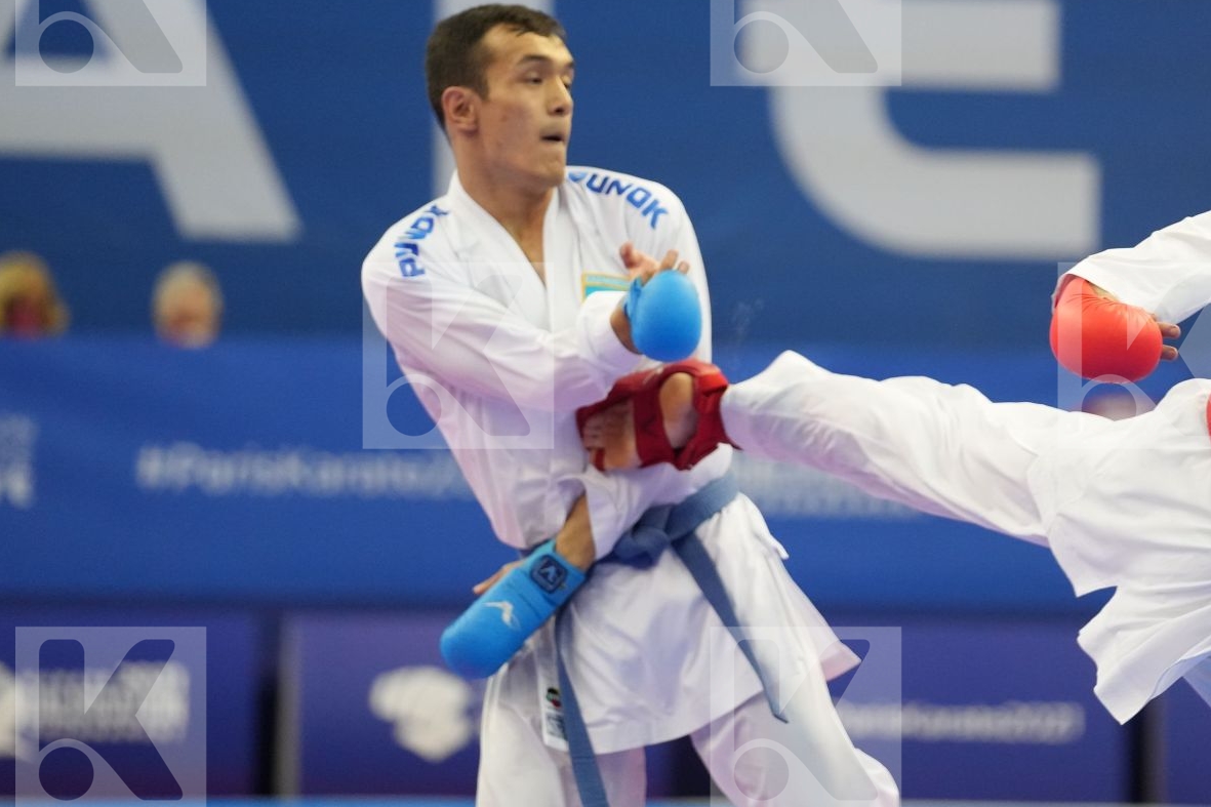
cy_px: 356
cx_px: 806
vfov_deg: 4.8
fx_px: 9585
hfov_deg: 7.2
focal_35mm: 285
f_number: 2.8
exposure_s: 1/1000
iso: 3200
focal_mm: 187
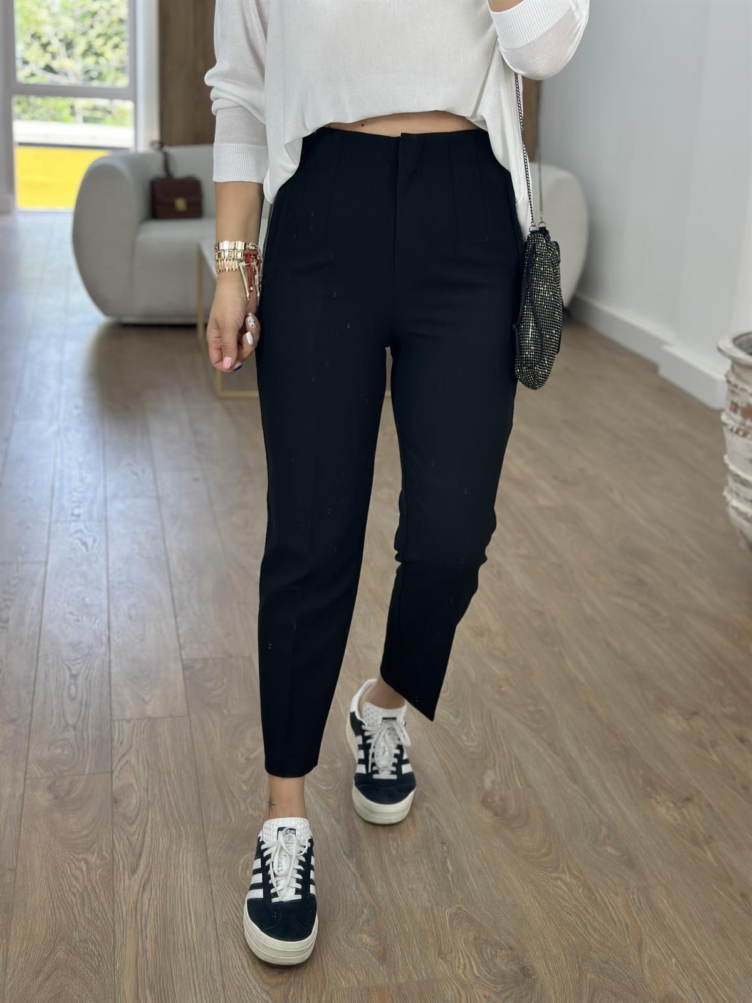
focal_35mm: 48
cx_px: 376
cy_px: 502
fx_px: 1390
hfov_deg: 30.3
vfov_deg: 39.7
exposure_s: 1/230
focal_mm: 6.86
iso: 80
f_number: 1.78
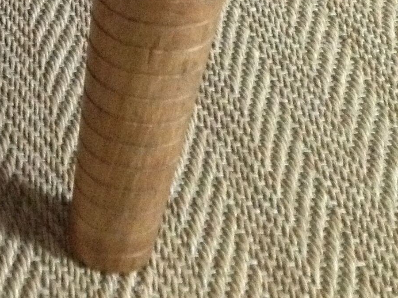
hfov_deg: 13.8
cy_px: -52
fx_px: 1460
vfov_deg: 11.5
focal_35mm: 127
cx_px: -321
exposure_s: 1/15
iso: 500
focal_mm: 4.28
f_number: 2.4
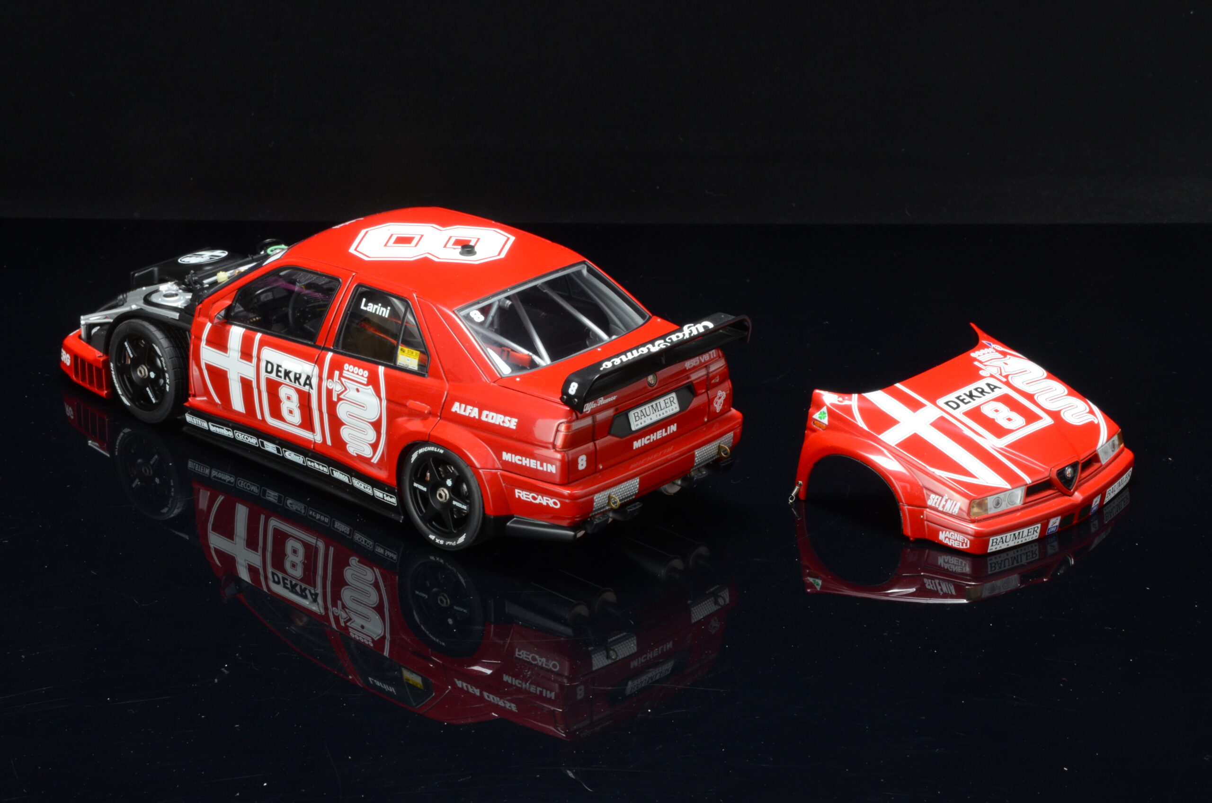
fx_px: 3528
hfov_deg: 19.5
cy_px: 402
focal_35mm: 105
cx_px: 606
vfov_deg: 13.0
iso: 800
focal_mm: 70
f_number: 20
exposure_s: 1/4
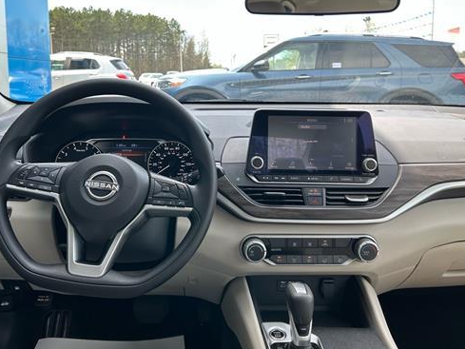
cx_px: 208
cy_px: 128
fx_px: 457
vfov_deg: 41.5
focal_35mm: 34
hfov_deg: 53.8
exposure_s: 1/202
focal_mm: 5.7
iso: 50
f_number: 1.5
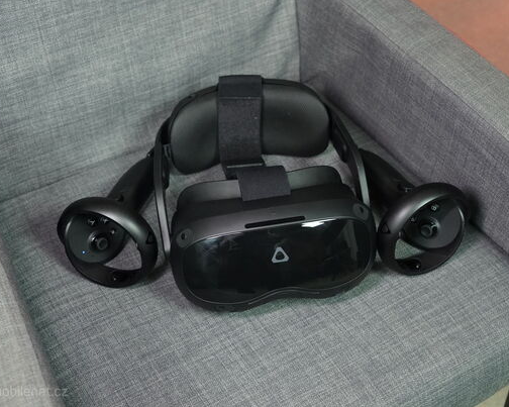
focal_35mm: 56
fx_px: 843
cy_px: 205
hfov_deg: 33.6
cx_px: 263
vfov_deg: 27.1
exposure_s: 1/160
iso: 5000
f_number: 6.3
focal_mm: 49
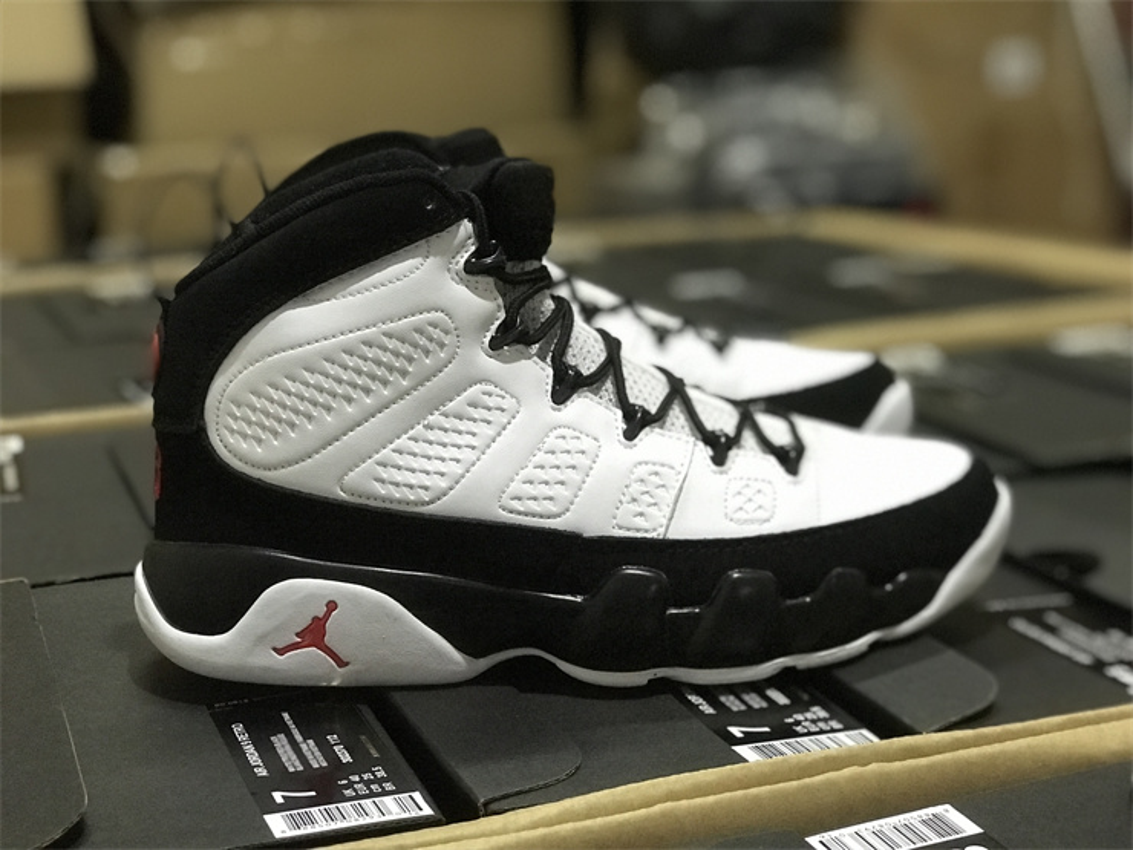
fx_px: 1866
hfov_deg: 33.8
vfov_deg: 25.7
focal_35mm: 57
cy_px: 425
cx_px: 566
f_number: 2.8
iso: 1000
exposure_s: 1/50
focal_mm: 6.6
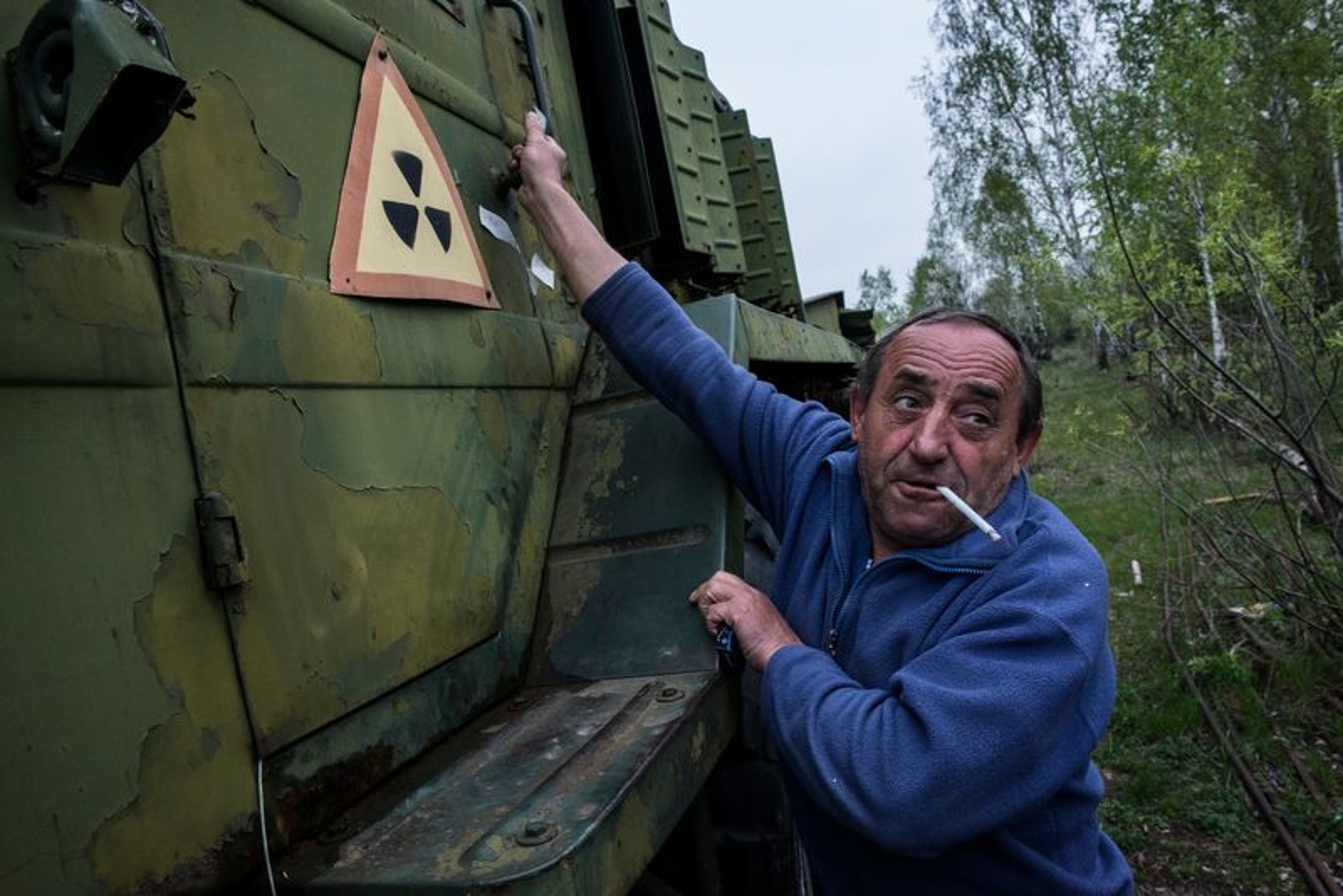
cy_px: 448
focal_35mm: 24
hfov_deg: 73.7
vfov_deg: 53.2
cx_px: 672
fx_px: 896
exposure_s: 1/80
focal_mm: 24
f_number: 9
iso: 3600
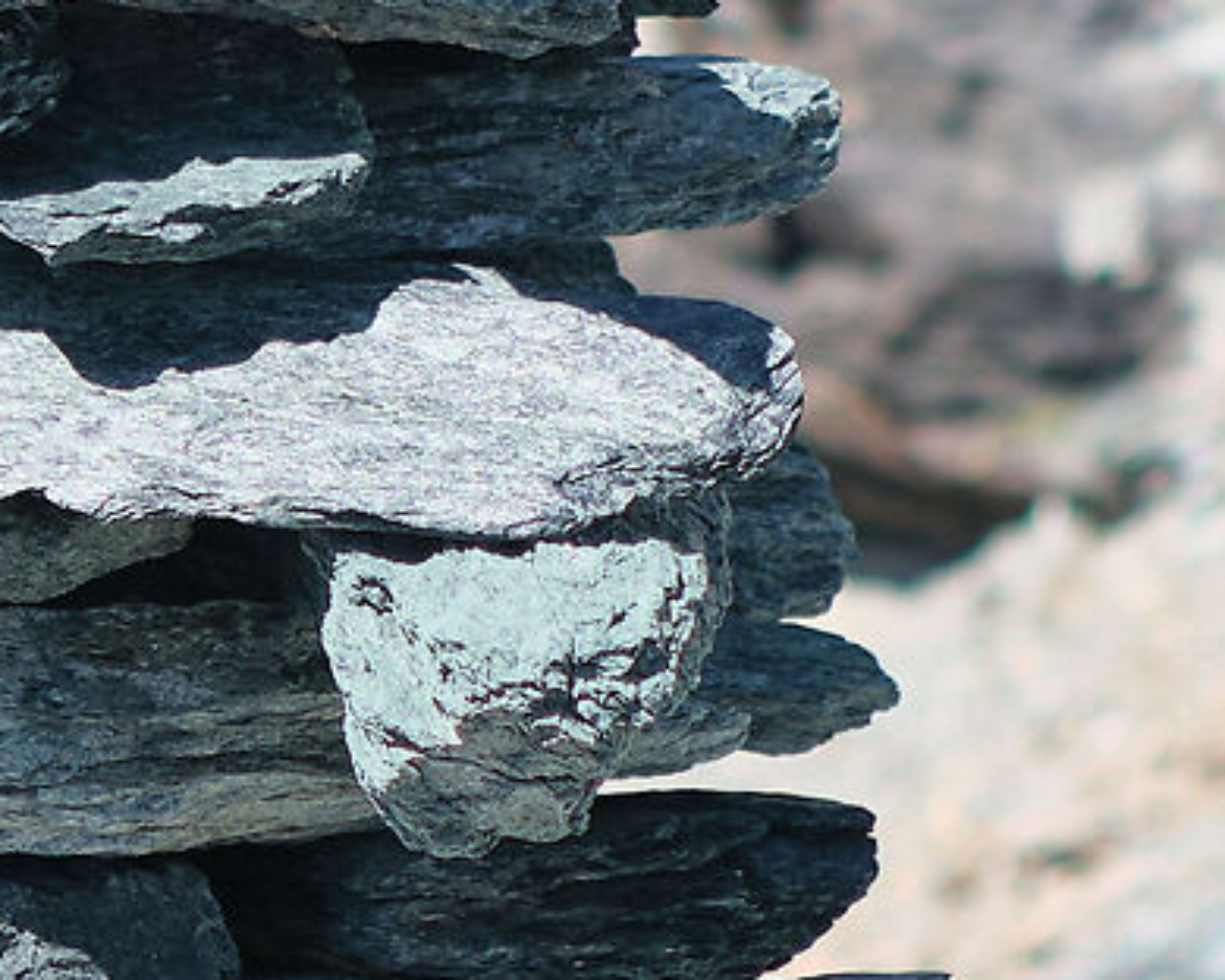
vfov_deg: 7.6
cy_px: -72
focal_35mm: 202
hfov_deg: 9.5
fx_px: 7324
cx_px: 339
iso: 160
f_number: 2
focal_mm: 23
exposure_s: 1/5800
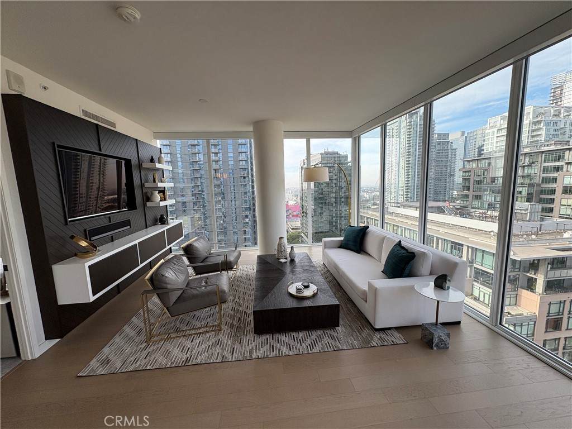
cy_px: 214
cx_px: 286
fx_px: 231
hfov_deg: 102.1
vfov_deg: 85.7
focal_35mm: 14
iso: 64
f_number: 2.2
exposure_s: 1/620
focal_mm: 2.22
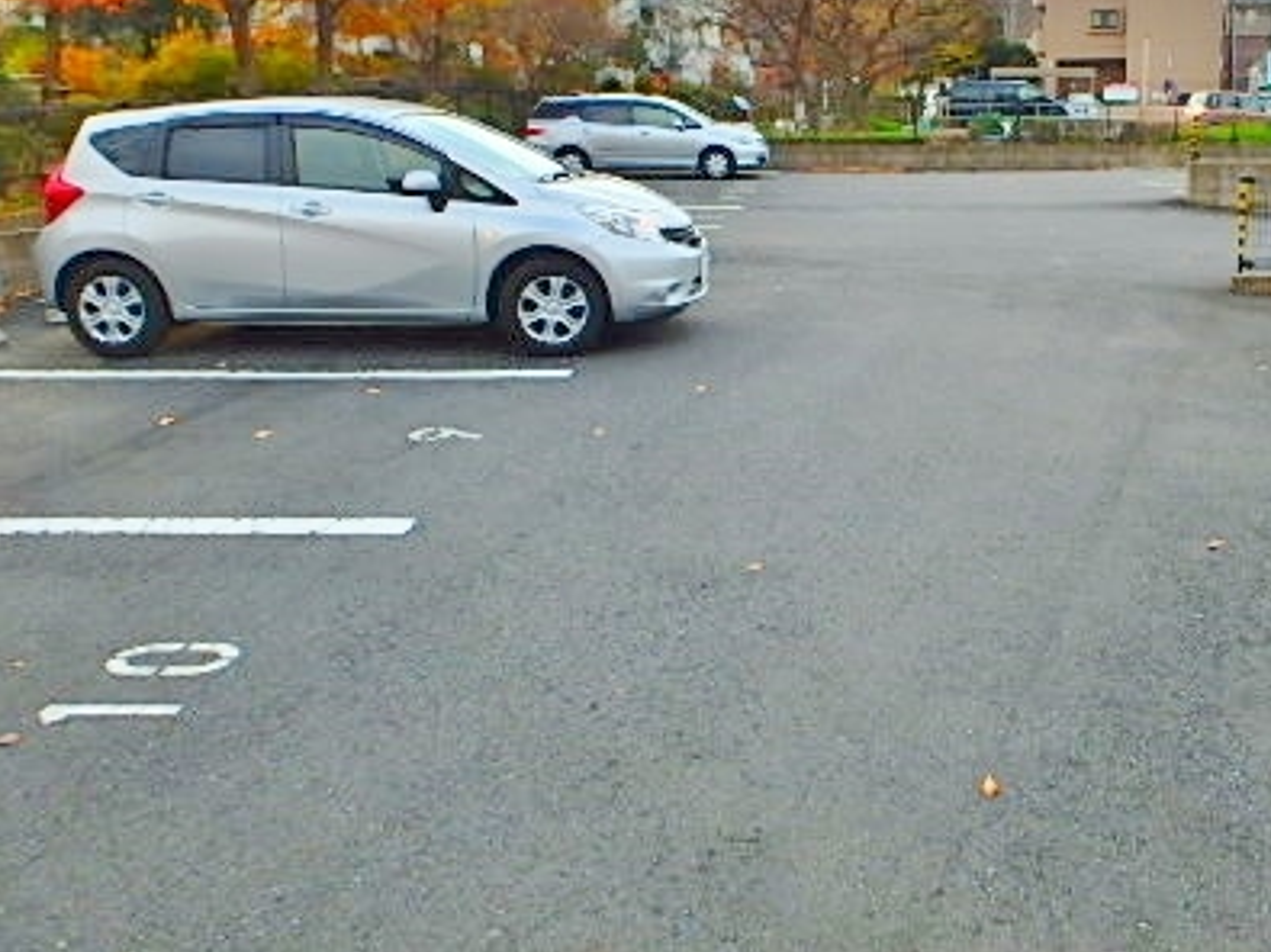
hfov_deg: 52.7
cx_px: 869
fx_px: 1248
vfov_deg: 41.4
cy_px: 347
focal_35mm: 34
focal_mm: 3.7
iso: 125
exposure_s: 1/400
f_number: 3.5
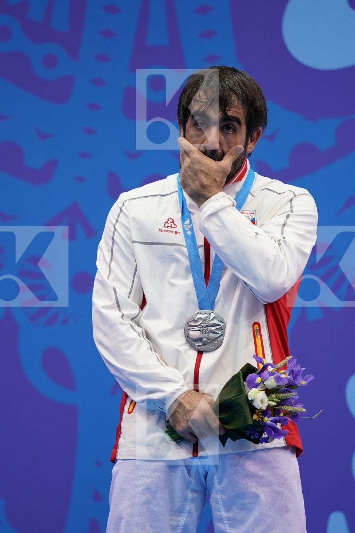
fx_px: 8874
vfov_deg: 3.4
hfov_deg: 2.3
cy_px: 266
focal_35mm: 600
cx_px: 178
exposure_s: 1/500
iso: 640
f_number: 2.8
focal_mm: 400
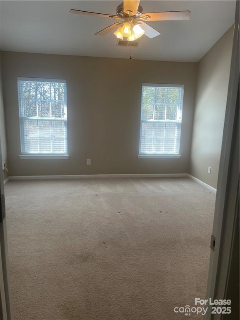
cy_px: 160
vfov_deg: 67.3
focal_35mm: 26
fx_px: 240
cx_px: 120
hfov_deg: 53.1
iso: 50
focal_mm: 5.1
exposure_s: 1/120
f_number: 1.6
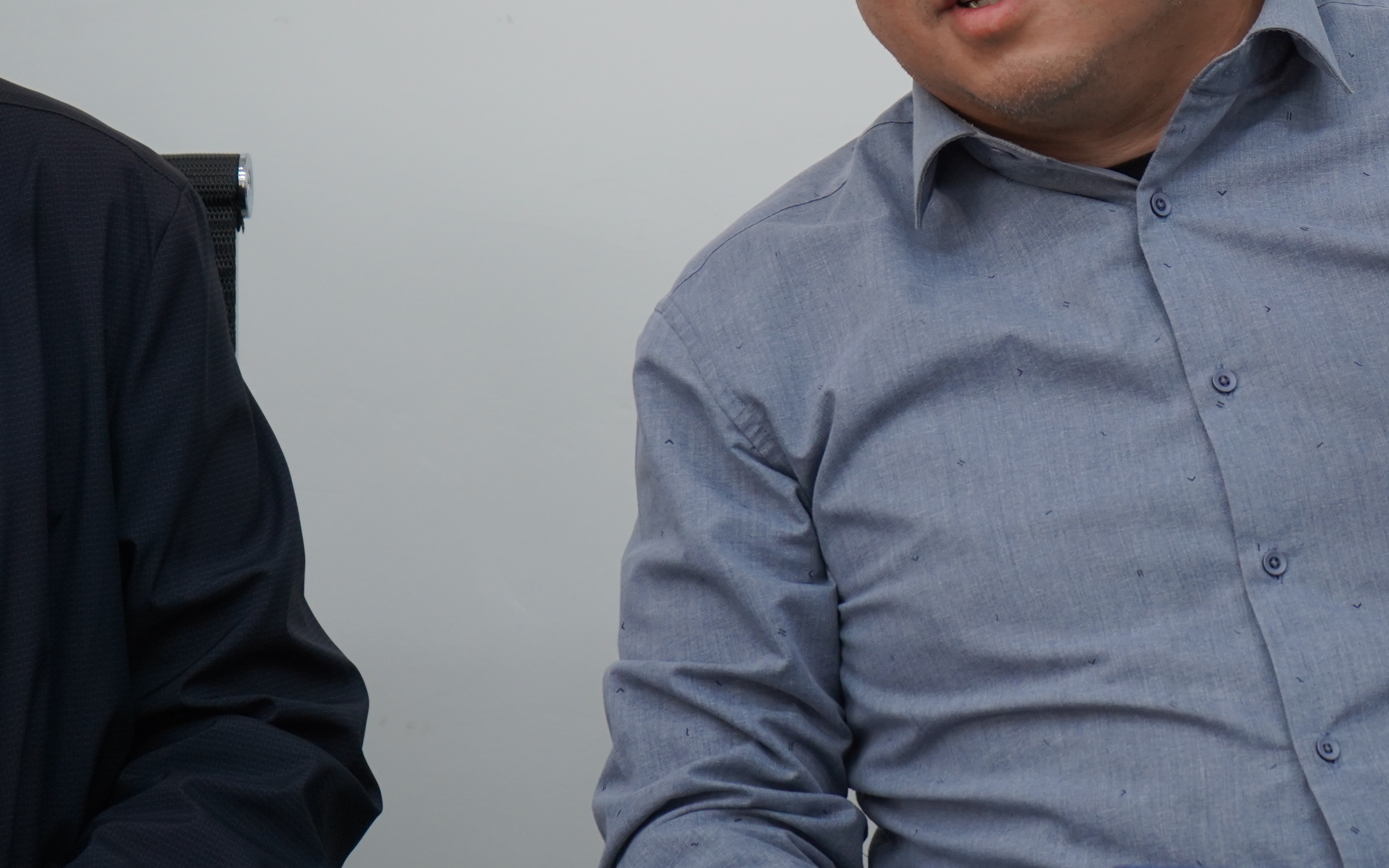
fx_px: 5186
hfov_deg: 15.1
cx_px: 1232
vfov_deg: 9.6
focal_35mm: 137
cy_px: 293
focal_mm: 70
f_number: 5.6
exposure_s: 1/160
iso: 1000
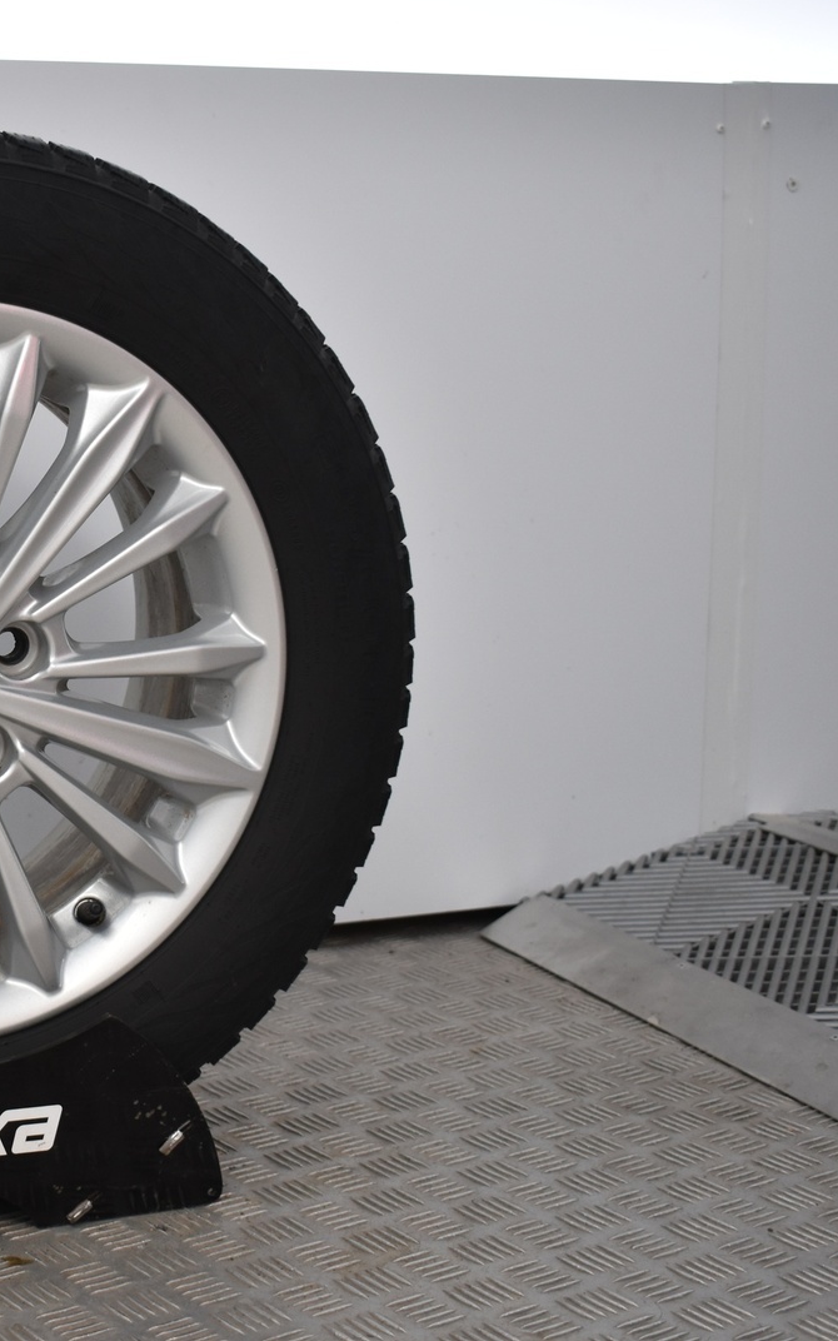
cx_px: -99
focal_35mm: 58
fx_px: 2111
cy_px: 667
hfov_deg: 21.3
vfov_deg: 35.2
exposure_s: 1/40
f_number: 4
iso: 560
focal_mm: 25
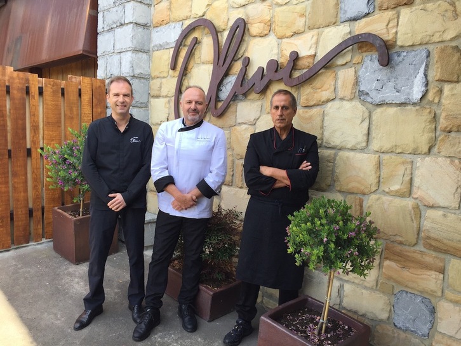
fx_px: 386
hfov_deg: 61.6
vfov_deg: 48.3
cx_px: 230
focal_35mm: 29
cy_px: 173
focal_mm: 4.15
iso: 32
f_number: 2.2
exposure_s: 1/344
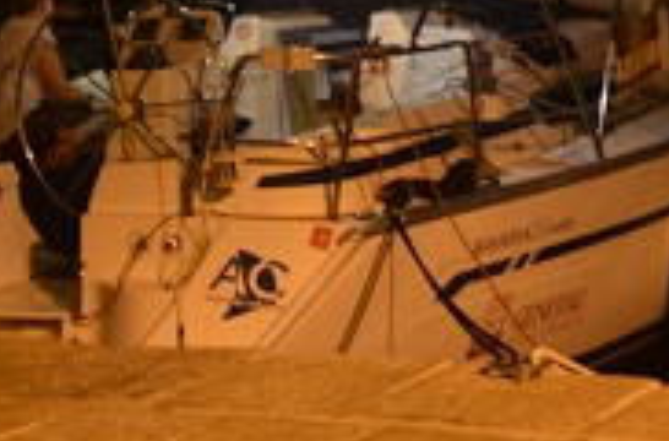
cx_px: 217
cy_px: 92
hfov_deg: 18.8
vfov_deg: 12.4
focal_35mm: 109
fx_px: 2019
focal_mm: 24
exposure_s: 1/2
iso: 640
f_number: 4
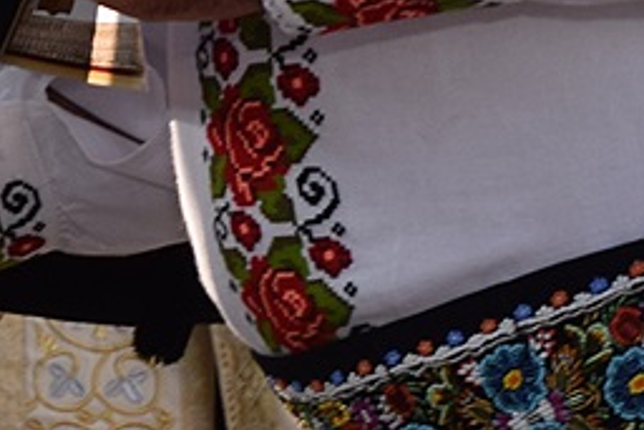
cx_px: -649
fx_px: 3687
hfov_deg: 9.3
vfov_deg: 6.5
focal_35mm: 206
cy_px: -352
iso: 100
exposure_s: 1/100
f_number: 5.6
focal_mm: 22
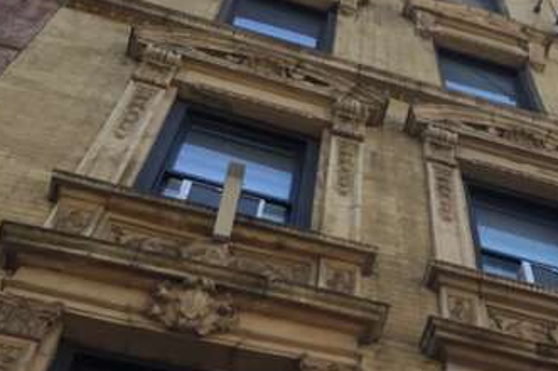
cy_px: 246
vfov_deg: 17.4
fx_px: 1208
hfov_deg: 24.7
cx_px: 570
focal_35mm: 78
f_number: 2.4
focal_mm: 3.3
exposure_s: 1/390
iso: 25
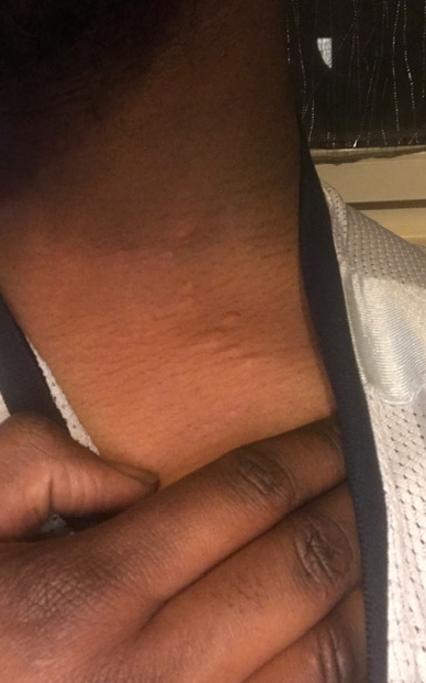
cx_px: 223
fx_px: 650
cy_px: 346
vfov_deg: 55.3
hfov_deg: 36.3
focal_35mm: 35
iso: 200
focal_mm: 2.87
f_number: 2.2
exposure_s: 1/20
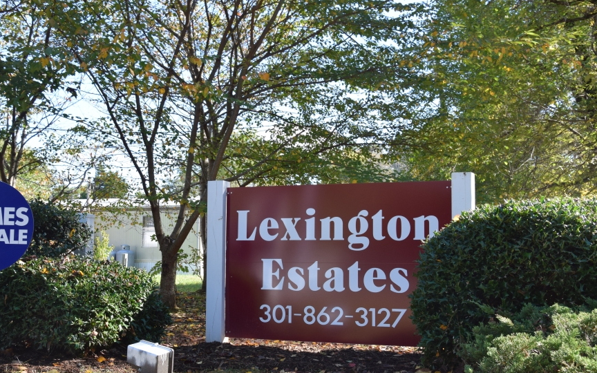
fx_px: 748
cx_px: 259
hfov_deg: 43.4
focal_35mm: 46
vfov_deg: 28.0
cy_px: 205
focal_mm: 26
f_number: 8
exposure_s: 1/250
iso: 400
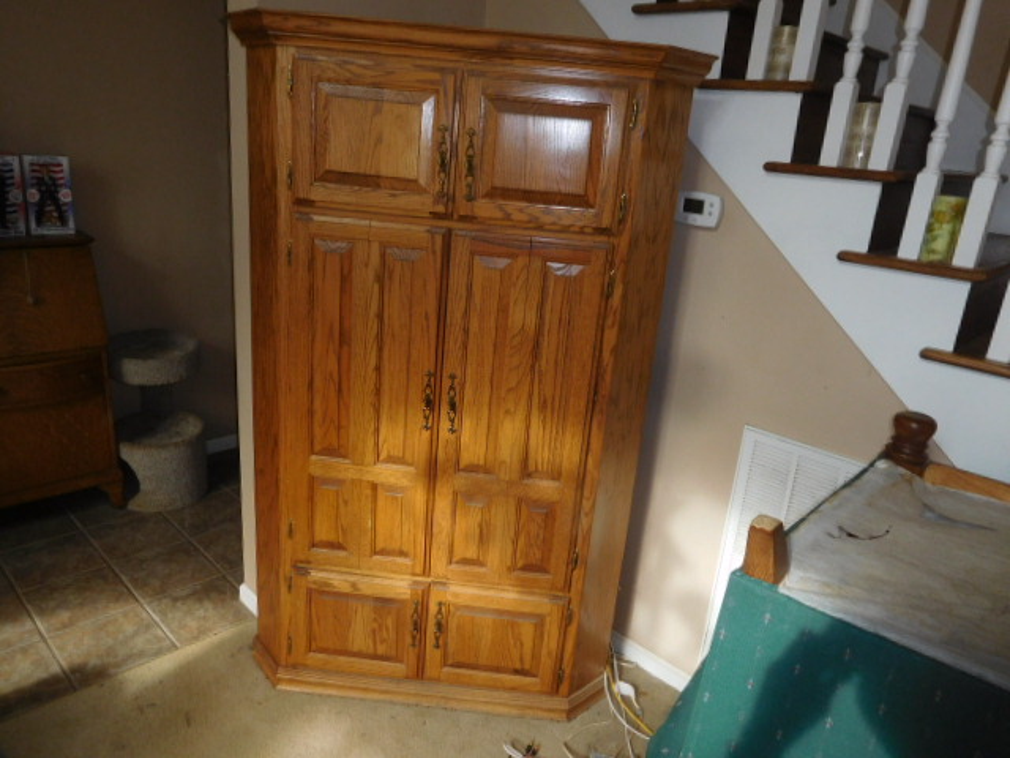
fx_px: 729
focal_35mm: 25
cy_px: 379
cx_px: 505
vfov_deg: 54.9
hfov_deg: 69.4
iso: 200
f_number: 3.4
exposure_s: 1/30
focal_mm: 4.5
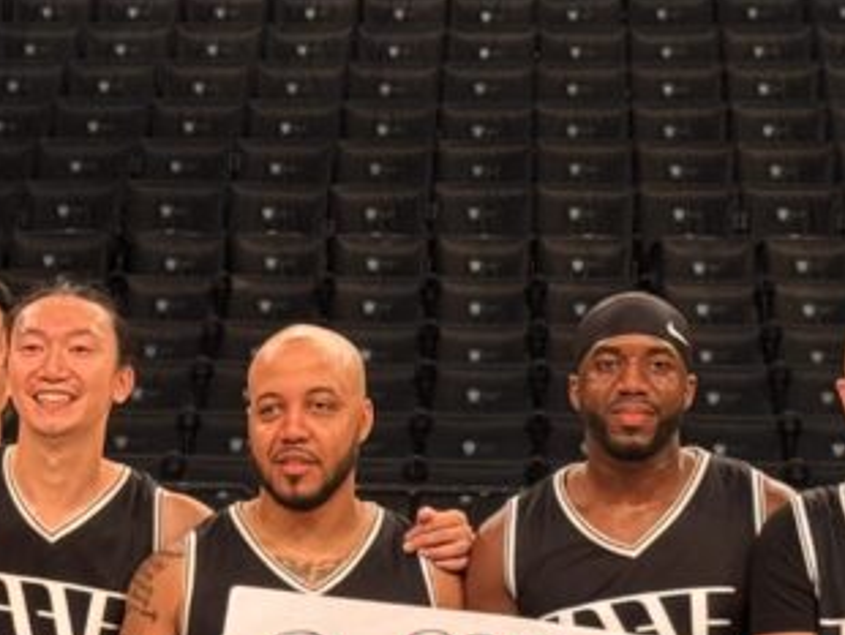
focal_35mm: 201
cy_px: 958
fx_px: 4910
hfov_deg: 9.8
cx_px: 27
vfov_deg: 7.3
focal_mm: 6.76
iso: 100
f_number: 1.78
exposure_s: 1/102
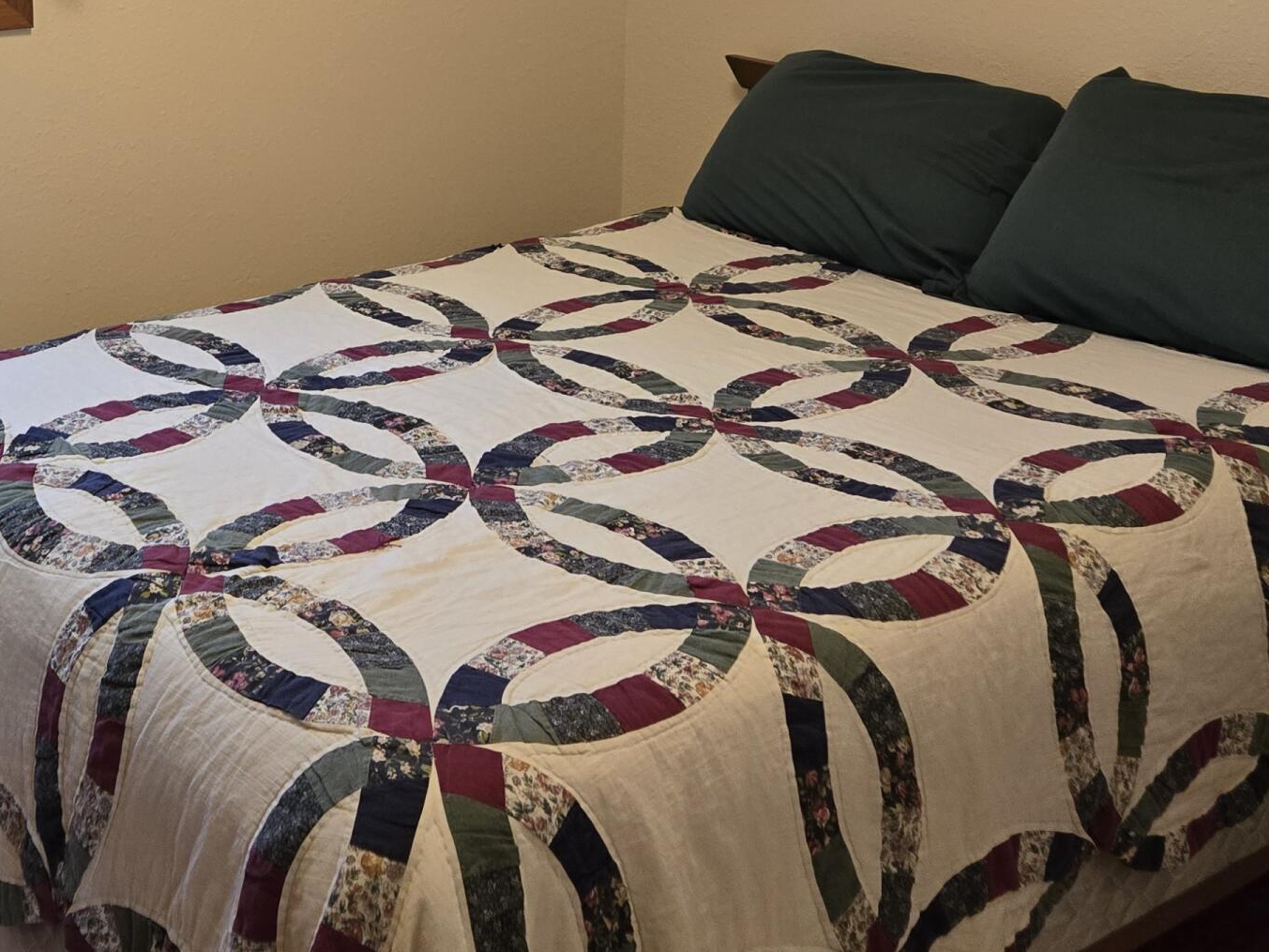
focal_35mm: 51
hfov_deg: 36.4
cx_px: 279
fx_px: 1870
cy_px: 66
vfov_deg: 27.4
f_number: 1.8
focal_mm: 5.4
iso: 320
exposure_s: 1/120
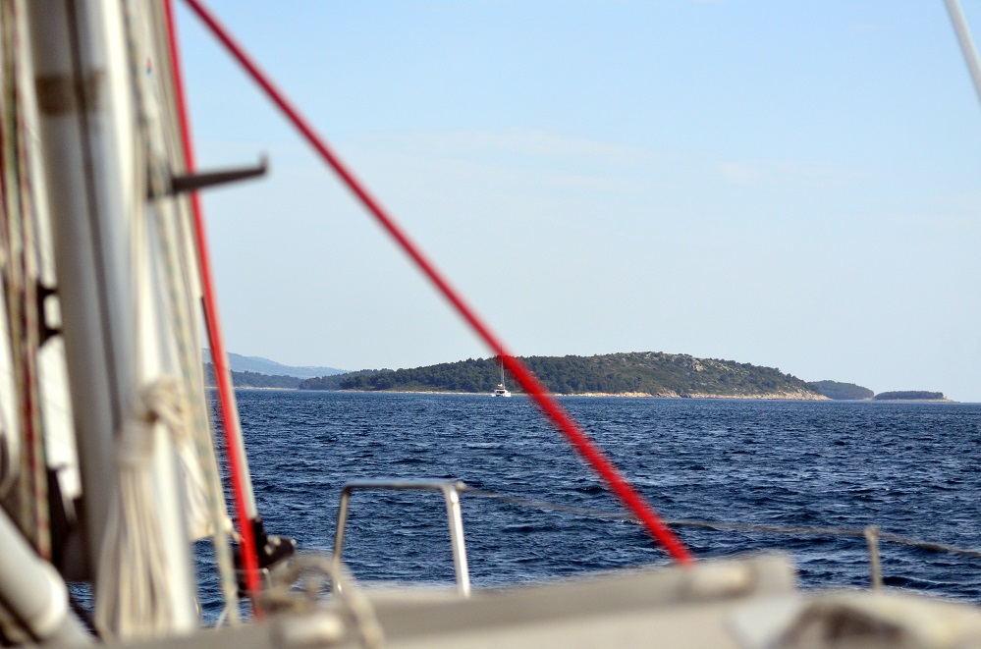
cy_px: 324
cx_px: 490
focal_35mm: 105
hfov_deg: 19.5
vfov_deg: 13.0
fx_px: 2854
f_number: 4.5
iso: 800
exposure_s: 1/6400
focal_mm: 70
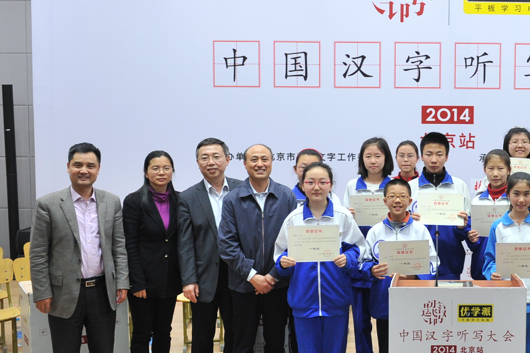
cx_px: 455
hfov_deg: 35.2
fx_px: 795
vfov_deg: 25.0
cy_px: 159
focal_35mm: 54
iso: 2000
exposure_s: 1/125
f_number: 5.6
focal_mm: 27
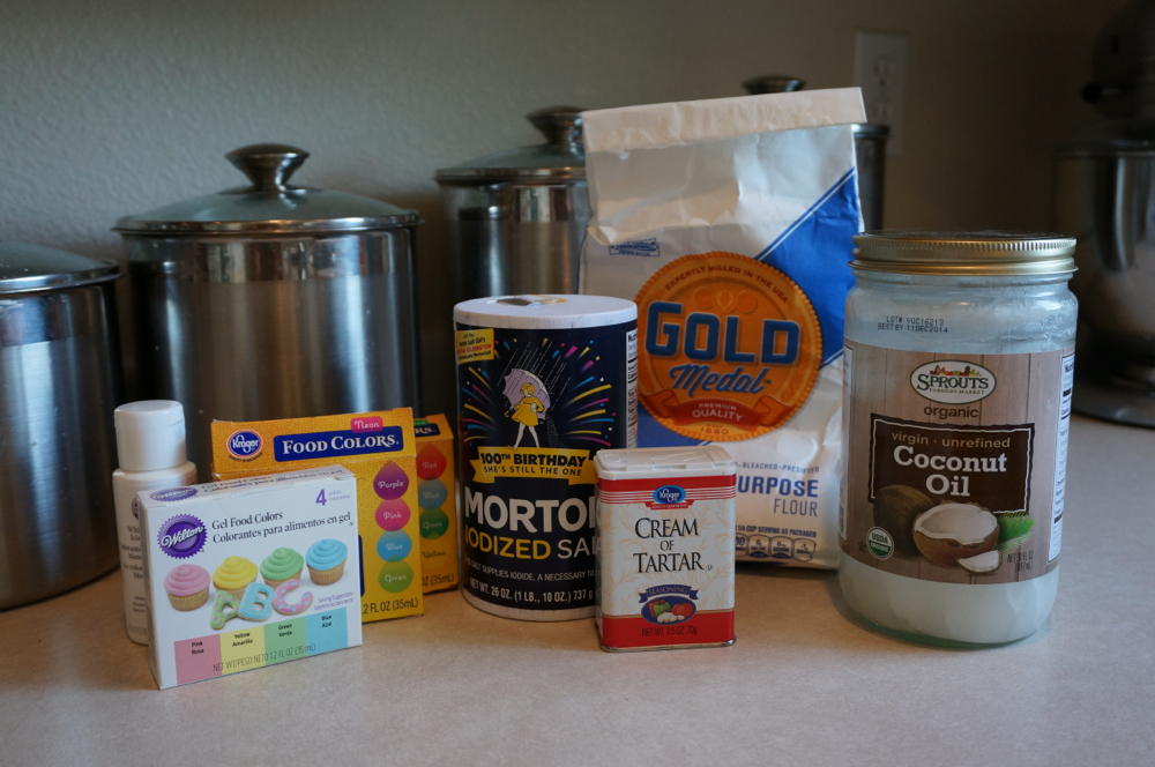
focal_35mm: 34
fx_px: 1105
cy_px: 384
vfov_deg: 38.3
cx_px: 578
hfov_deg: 55.2
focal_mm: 23
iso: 500
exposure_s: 1/160
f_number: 4
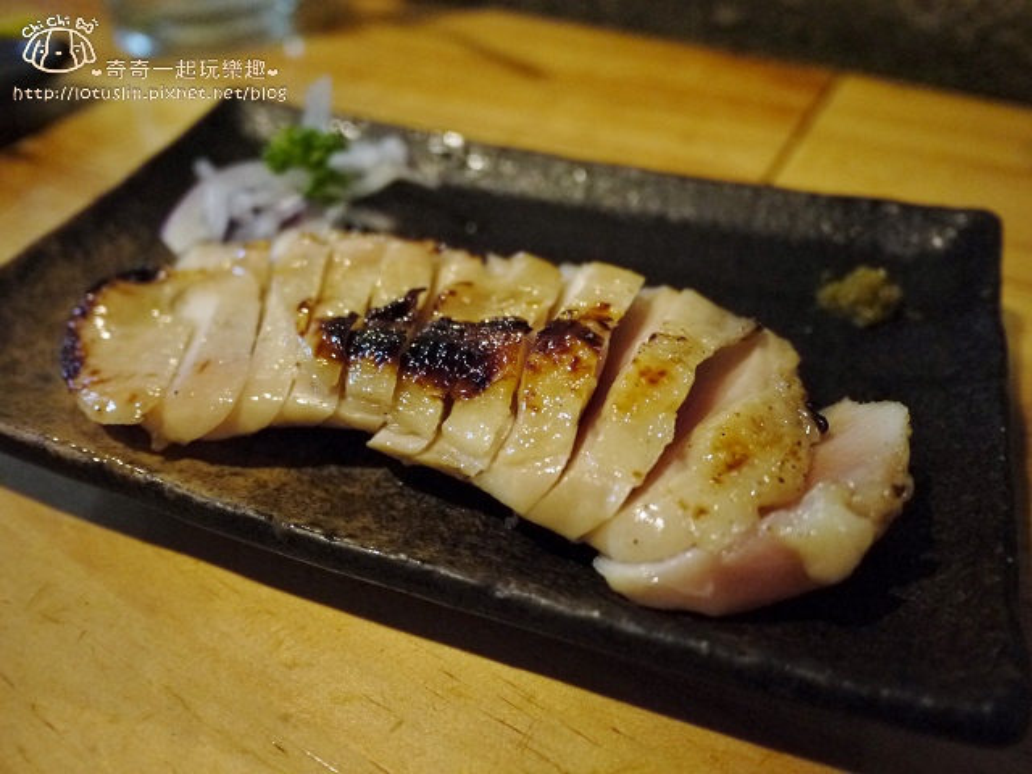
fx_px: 835
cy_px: 387
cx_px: 516
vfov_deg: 49.7
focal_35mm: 28
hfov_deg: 63.4
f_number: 2.5
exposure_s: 1/15
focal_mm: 14
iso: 800
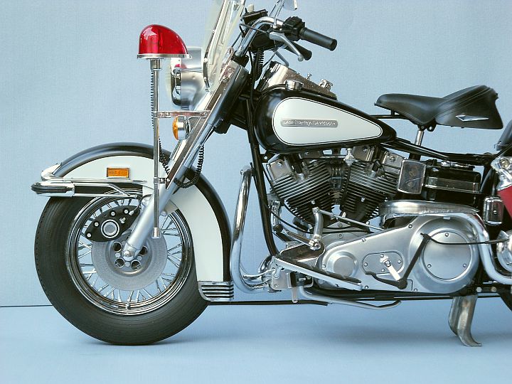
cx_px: 256
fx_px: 1568
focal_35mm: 106
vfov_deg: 14.0
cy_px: 192
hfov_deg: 18.5
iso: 160
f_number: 5.3
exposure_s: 1/30
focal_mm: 17.48
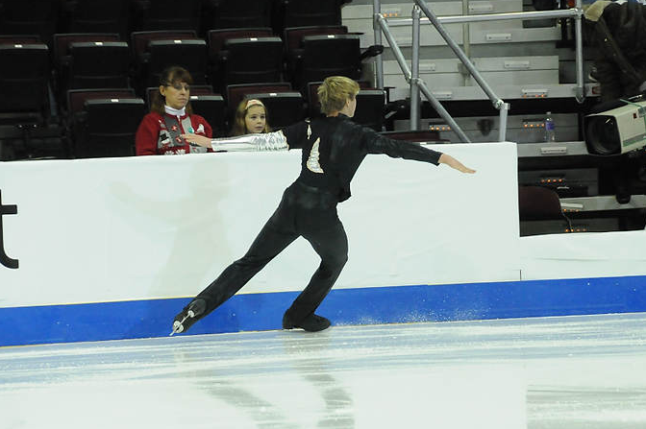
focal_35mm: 268
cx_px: 359
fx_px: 4805
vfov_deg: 5.1
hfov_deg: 7.7
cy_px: 227
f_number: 5.6
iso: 3200
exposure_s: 1/640
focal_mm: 150
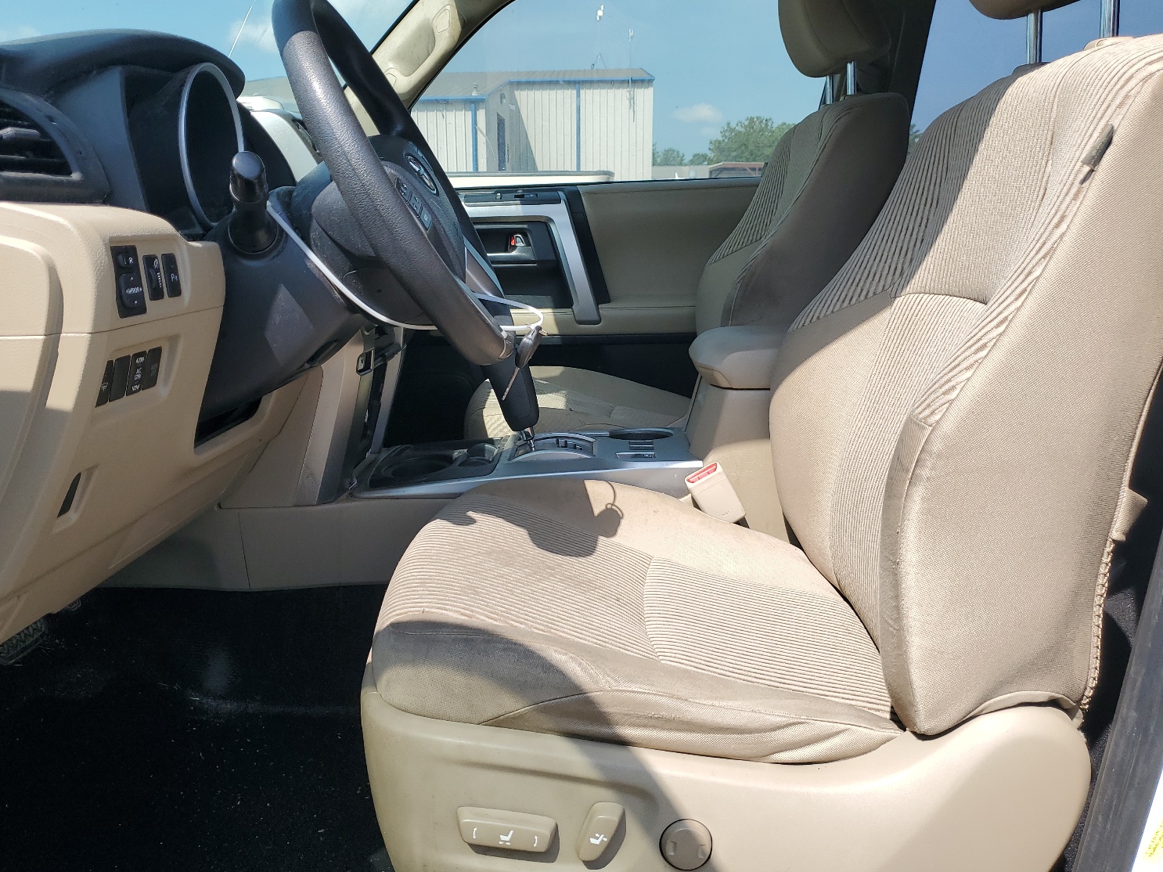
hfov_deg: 63.4
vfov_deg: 49.7
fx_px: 941
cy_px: 425
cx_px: 567
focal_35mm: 28
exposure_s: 1/1667
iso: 50
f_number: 1.5
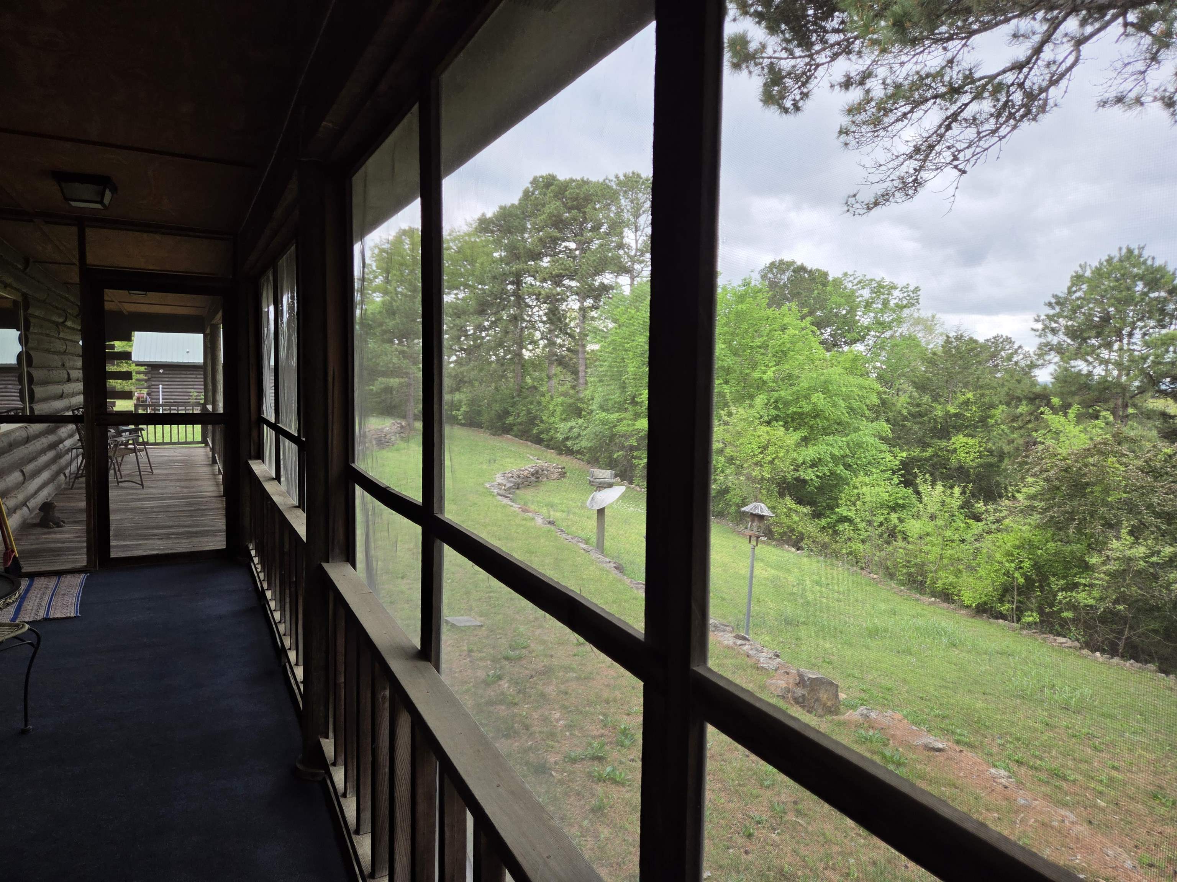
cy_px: 441
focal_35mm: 23
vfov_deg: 58.9
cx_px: 588
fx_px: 782
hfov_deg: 73.9
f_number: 1.8
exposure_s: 1/359
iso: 50
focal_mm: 5.4
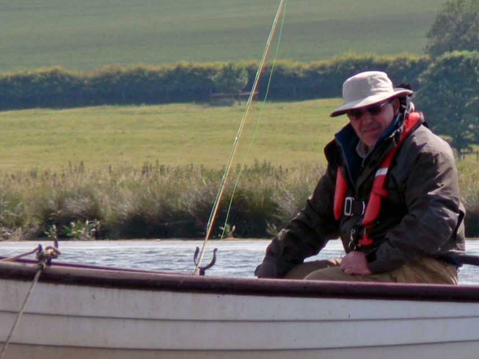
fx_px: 10699
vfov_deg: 1.9
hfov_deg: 2.6
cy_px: 248
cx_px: 340
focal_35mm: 773
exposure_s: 1/400
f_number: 4.5
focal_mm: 72
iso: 80
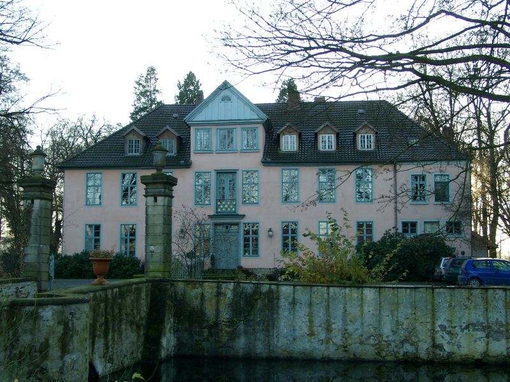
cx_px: 255
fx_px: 692
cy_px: 191
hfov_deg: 40.4
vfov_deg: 30.9
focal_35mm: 47
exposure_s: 1/140
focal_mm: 9.82
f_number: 2.8
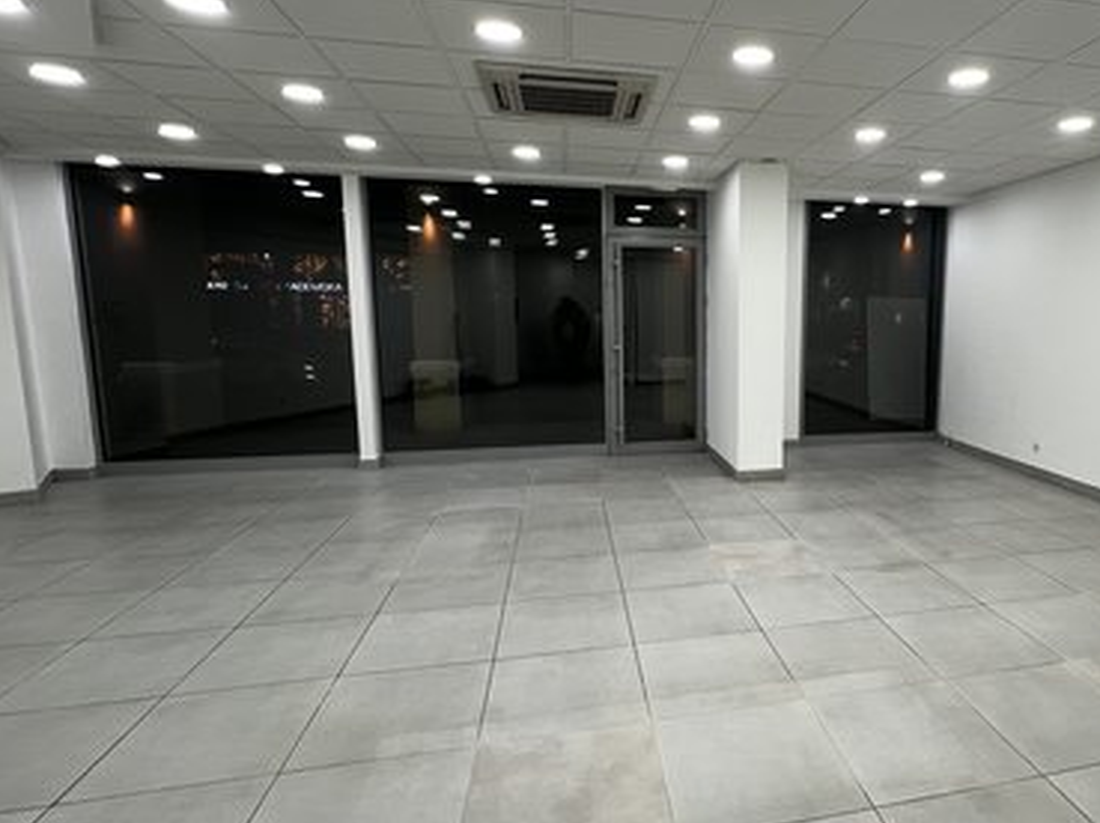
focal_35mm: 20
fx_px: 635
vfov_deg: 65.9
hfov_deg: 78.8
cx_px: 744
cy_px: 410
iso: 64
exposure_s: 1/100
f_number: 1.8
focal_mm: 1.57
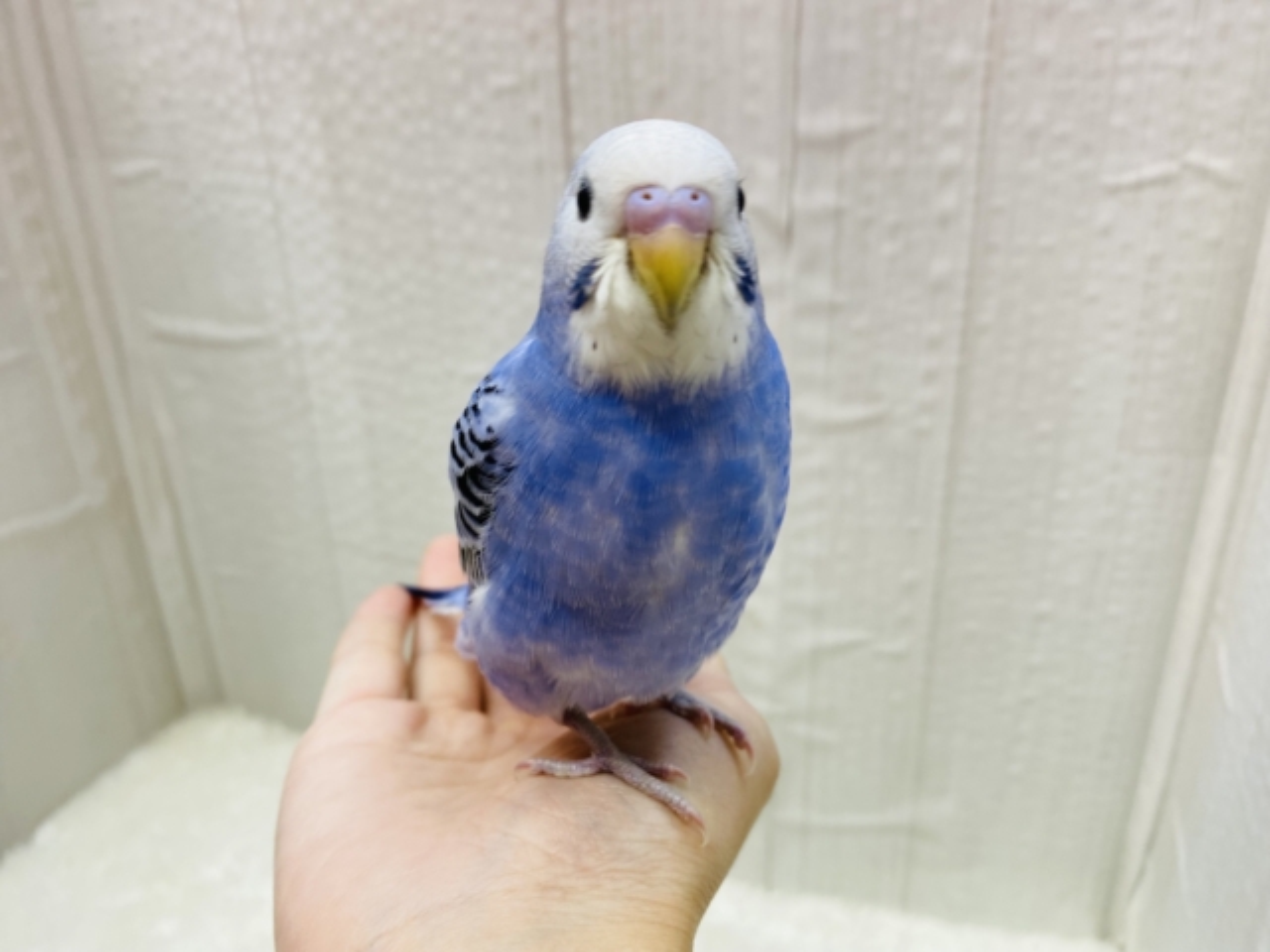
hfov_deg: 69.4
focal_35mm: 25
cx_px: 635
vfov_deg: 54.9
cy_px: 476
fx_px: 917
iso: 80
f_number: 1.8
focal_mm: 4.25
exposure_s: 1/100
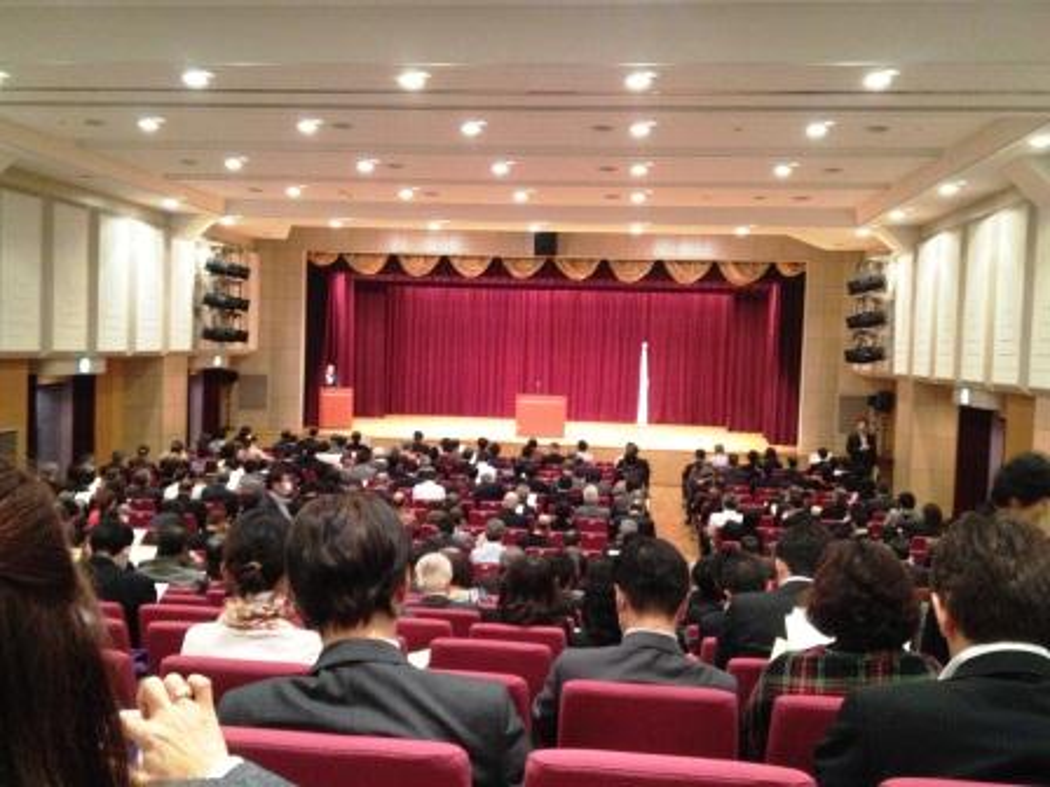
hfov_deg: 52.6
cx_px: 525
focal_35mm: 35
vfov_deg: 40.7
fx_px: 1062
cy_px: 394
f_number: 2.4
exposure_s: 1/20
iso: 400
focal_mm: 4.28
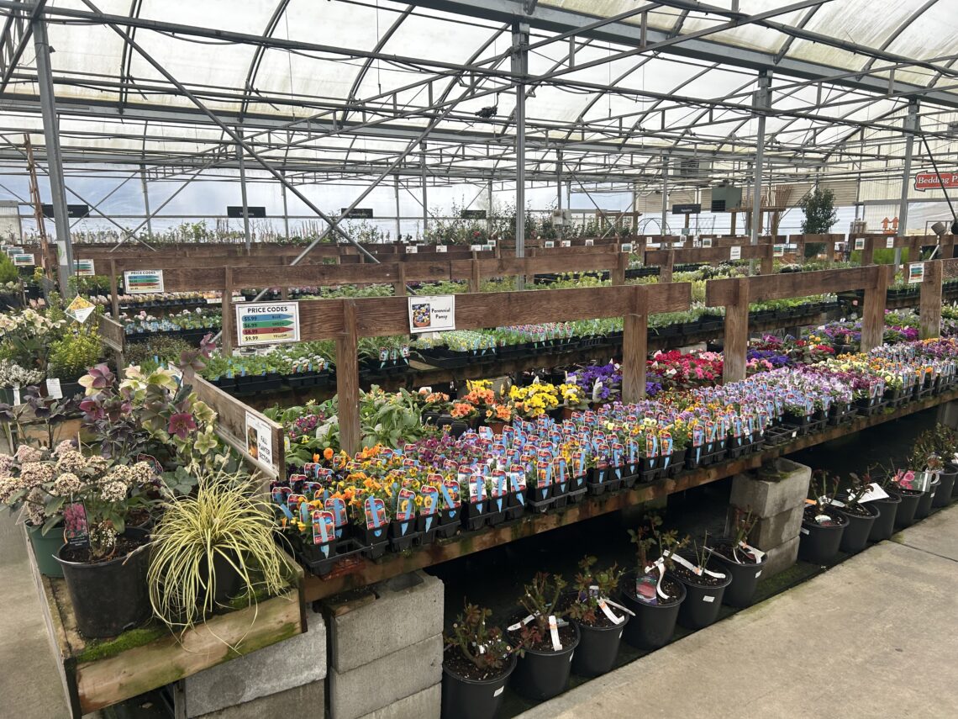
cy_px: 360
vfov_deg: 53.1
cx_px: 479
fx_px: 720
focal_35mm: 26
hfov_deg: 67.3
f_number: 1.5
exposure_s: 1/441
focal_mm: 5.7
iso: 50
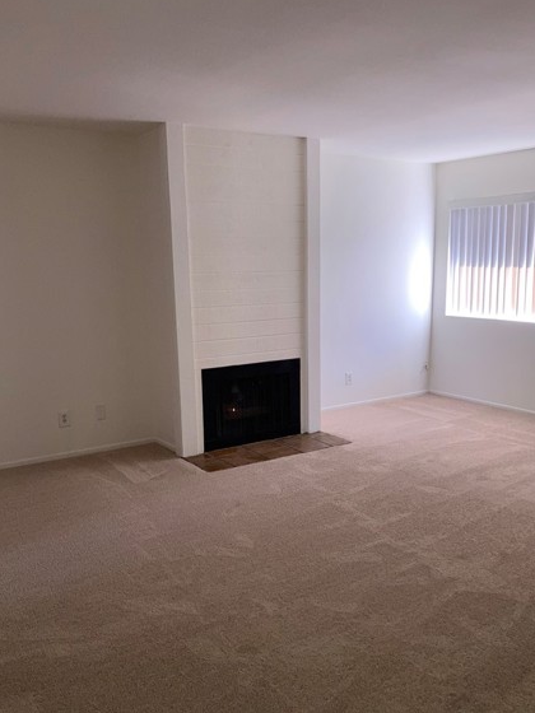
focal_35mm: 32
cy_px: 390
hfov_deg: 44.1
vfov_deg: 56.7
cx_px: 283
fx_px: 659
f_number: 1.8
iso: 50
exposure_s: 1/121
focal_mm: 3.99
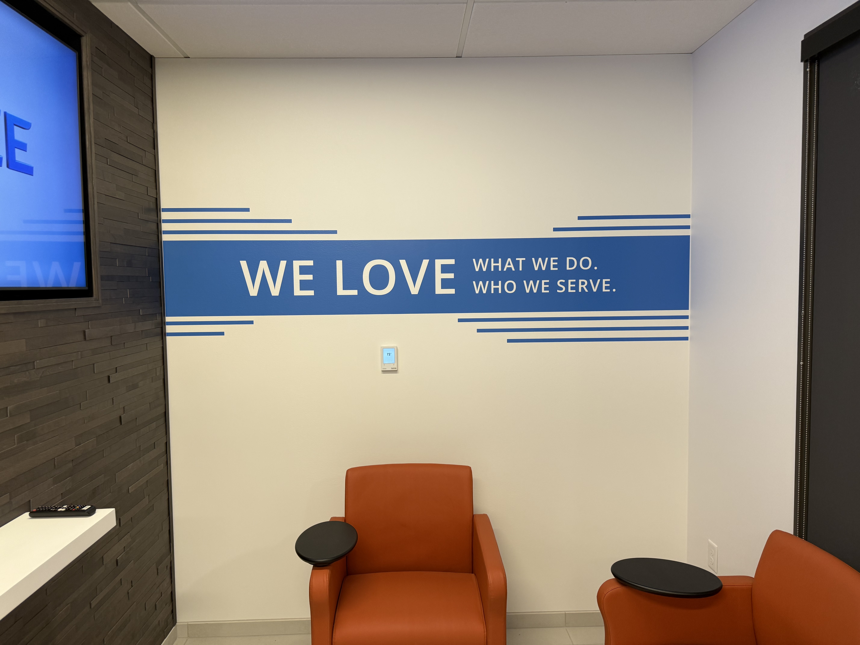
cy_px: 322
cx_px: 430
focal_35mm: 24
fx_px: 596
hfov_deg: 71.6
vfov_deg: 56.8
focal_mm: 6.76
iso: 160
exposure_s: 1/100
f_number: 1.78
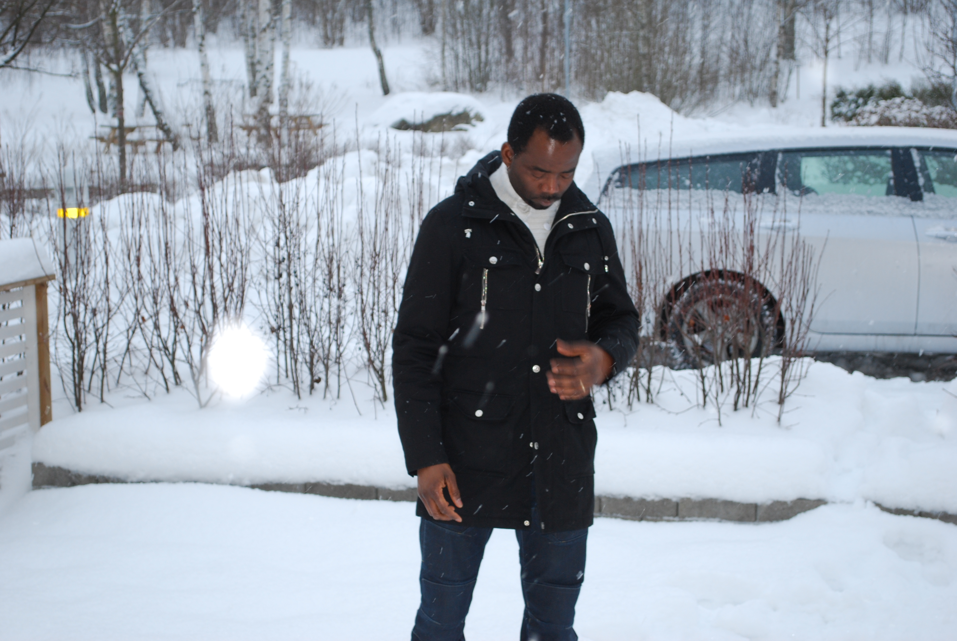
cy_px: 320
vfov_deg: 19.0
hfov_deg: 28.0
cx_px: 478
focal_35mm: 72
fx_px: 1916
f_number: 5.6
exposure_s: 1/60
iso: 250
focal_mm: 48
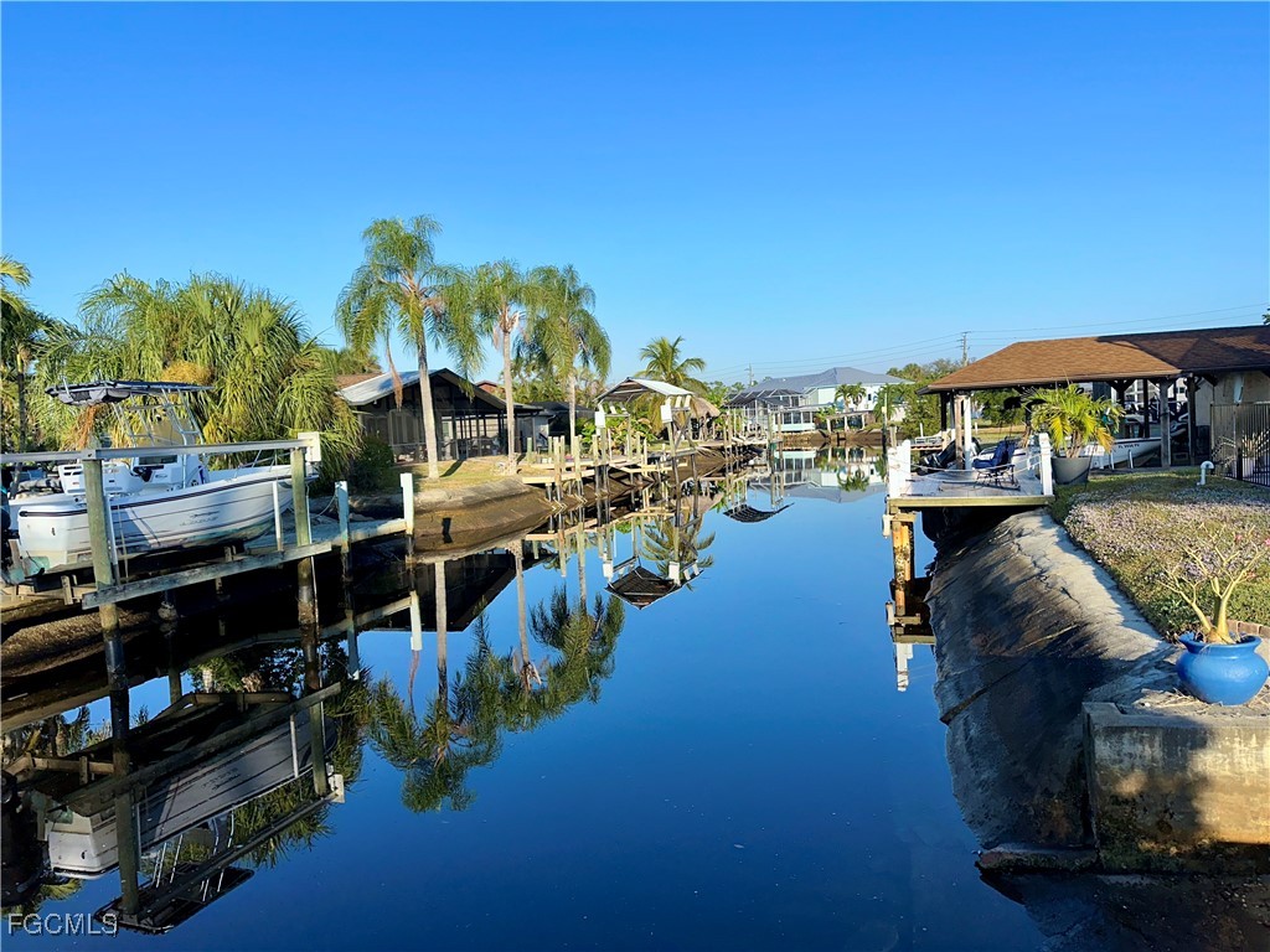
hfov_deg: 71.6
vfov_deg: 56.8
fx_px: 881
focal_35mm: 24
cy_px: 476
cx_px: 635
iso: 50
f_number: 1.78
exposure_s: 1/3717
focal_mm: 6.86
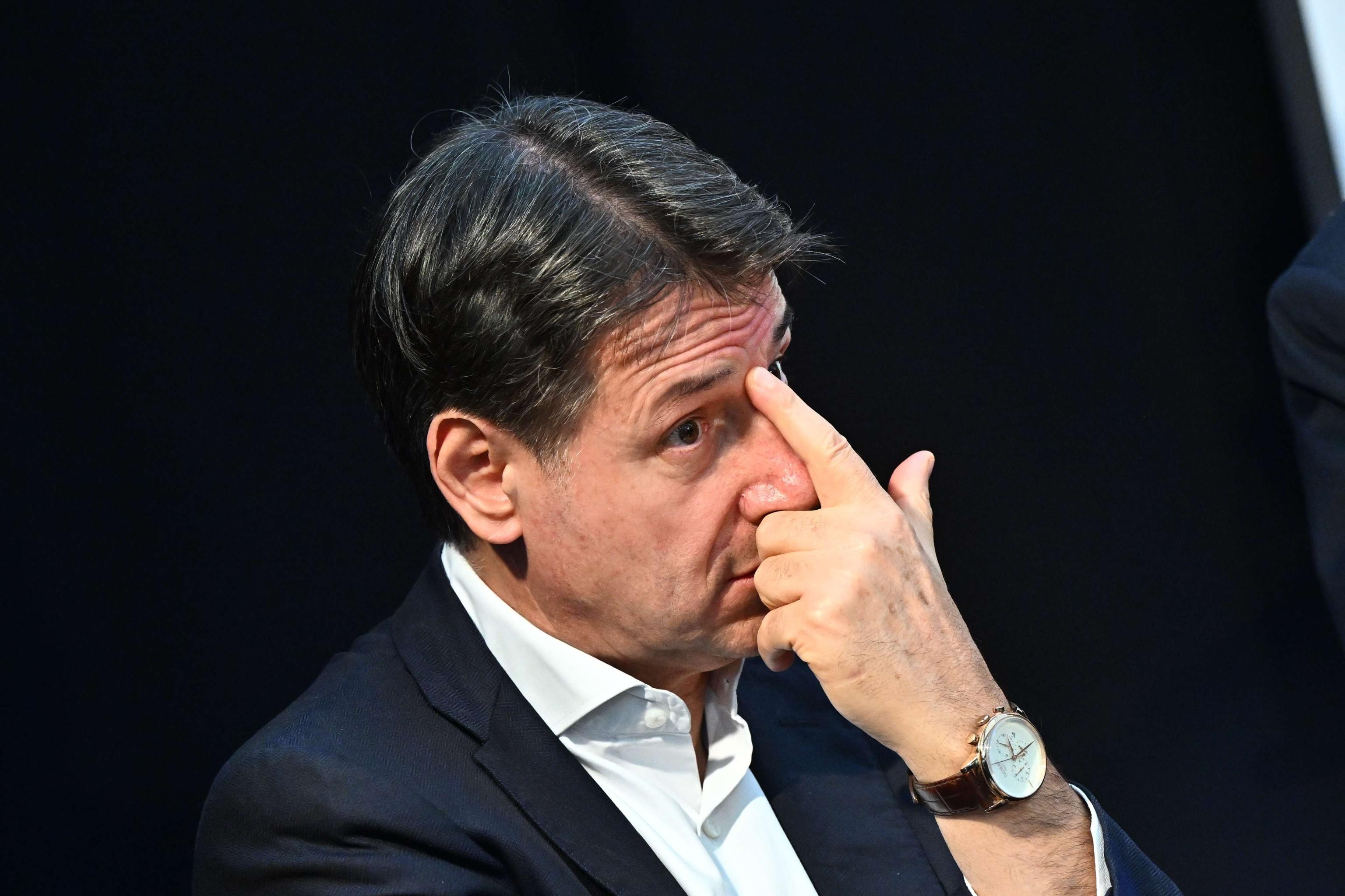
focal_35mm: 262
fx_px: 9788
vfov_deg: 5.2
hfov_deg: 7.9
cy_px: 448
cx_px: 672
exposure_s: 1/160
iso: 3200
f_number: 4
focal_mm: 175
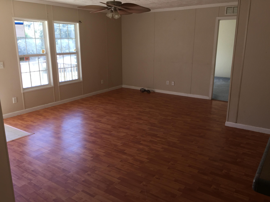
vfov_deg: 48.2
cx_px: 135
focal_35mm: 29
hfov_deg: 61.7
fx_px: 226
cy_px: 101
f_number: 2.2
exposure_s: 1/60
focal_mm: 4.15
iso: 32
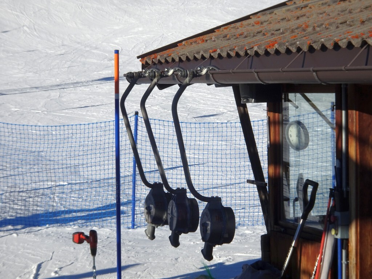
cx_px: 186
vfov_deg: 14.8
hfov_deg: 19.6
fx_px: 1075
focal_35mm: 100
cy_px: 140
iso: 80
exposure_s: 1/800
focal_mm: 17.01
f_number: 5
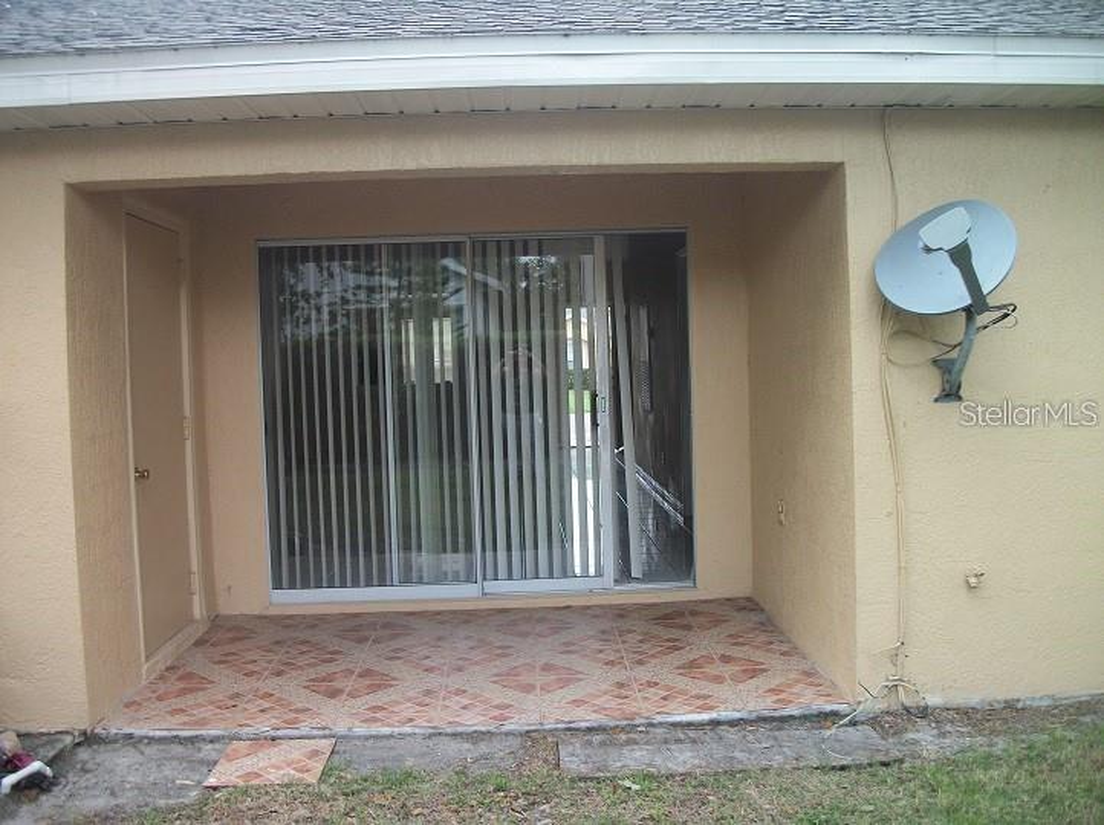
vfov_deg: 44.1
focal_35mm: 32
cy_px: 412
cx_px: 552
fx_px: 1020
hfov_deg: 56.9
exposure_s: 1/200
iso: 80
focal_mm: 5.7
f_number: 2.9
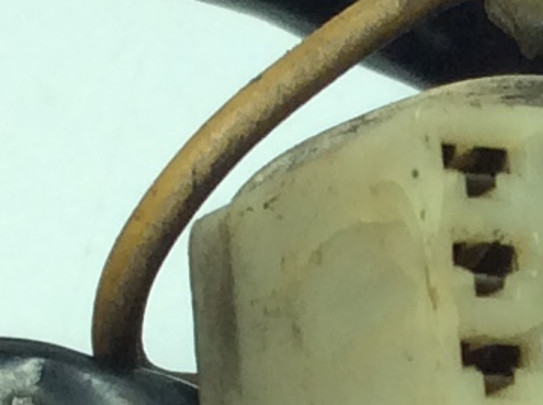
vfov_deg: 6.4
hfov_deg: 8.4
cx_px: 802
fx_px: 3618
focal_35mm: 231
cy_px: 396
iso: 32
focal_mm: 3.3
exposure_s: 1/316
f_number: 2.4
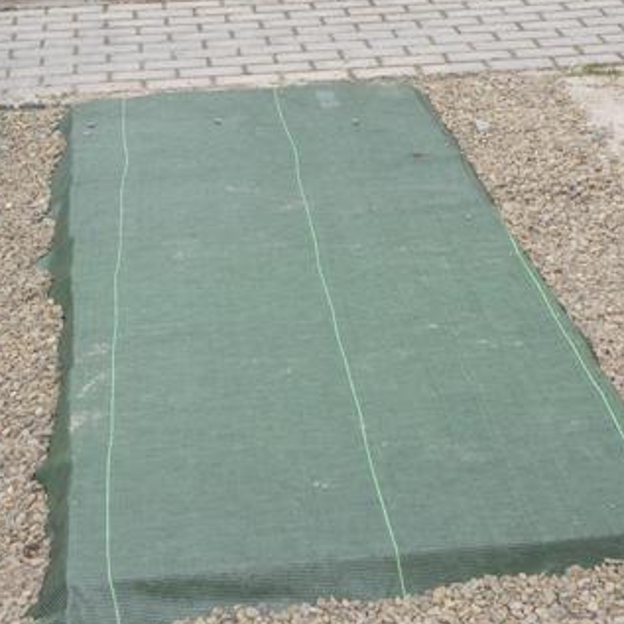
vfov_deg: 23.1
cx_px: 256
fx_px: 1530
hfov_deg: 23.0
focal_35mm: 75
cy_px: 289
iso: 64
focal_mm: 7.4
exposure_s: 1/148
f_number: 5
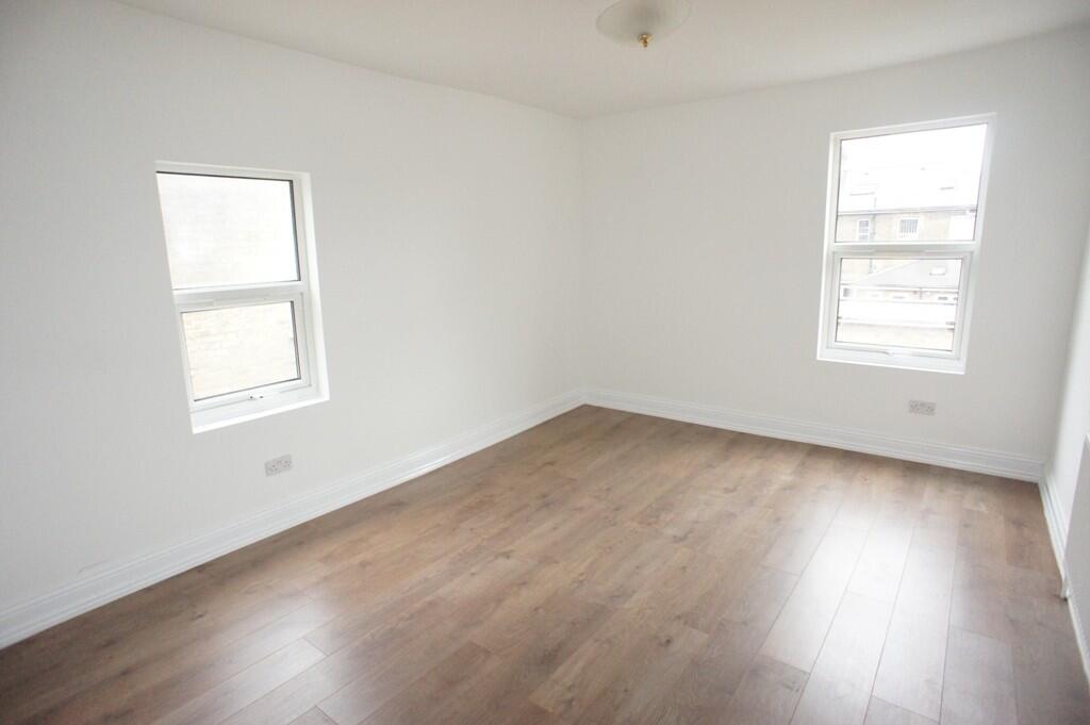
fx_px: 726
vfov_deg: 53.1
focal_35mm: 24
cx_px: 545
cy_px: 362
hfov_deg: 73.8
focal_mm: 16
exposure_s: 1/60
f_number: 4
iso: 1600
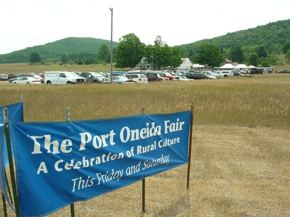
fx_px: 293
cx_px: 145
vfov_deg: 40.6
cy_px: 108
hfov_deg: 52.7
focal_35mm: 35
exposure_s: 1/174
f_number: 5.6
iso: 50
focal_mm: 5.8
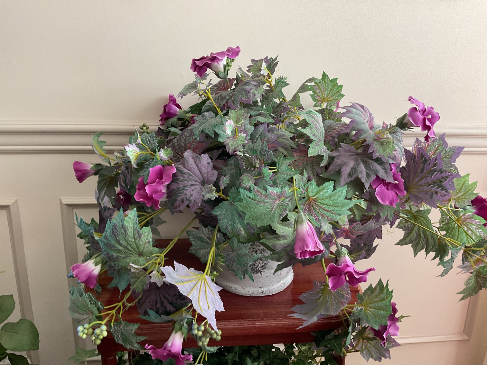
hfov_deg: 61.7
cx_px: 244
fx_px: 408
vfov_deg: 48.2
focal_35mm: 29
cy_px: 182
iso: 100
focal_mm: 3
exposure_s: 1/60
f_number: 1.8
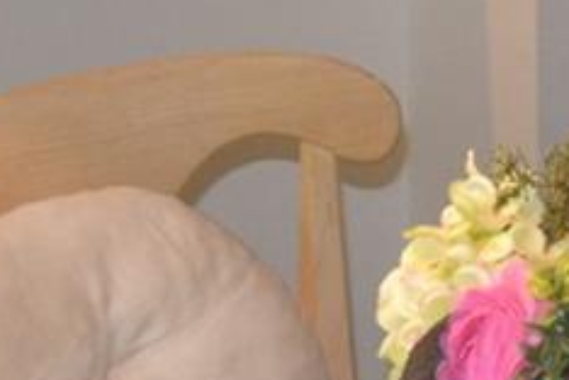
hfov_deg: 11.1
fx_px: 2757
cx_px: 982
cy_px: -507
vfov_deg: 7.4
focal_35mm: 174
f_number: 4.2
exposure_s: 1/60
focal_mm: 17
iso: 640
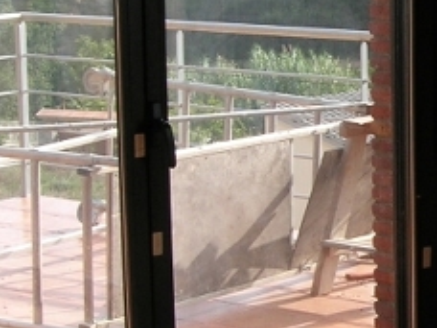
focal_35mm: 150
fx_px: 1894
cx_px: 617
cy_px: 172
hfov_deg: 12.6
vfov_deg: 9.9
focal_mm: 7.8
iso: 64
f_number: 4.8
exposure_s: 1/220
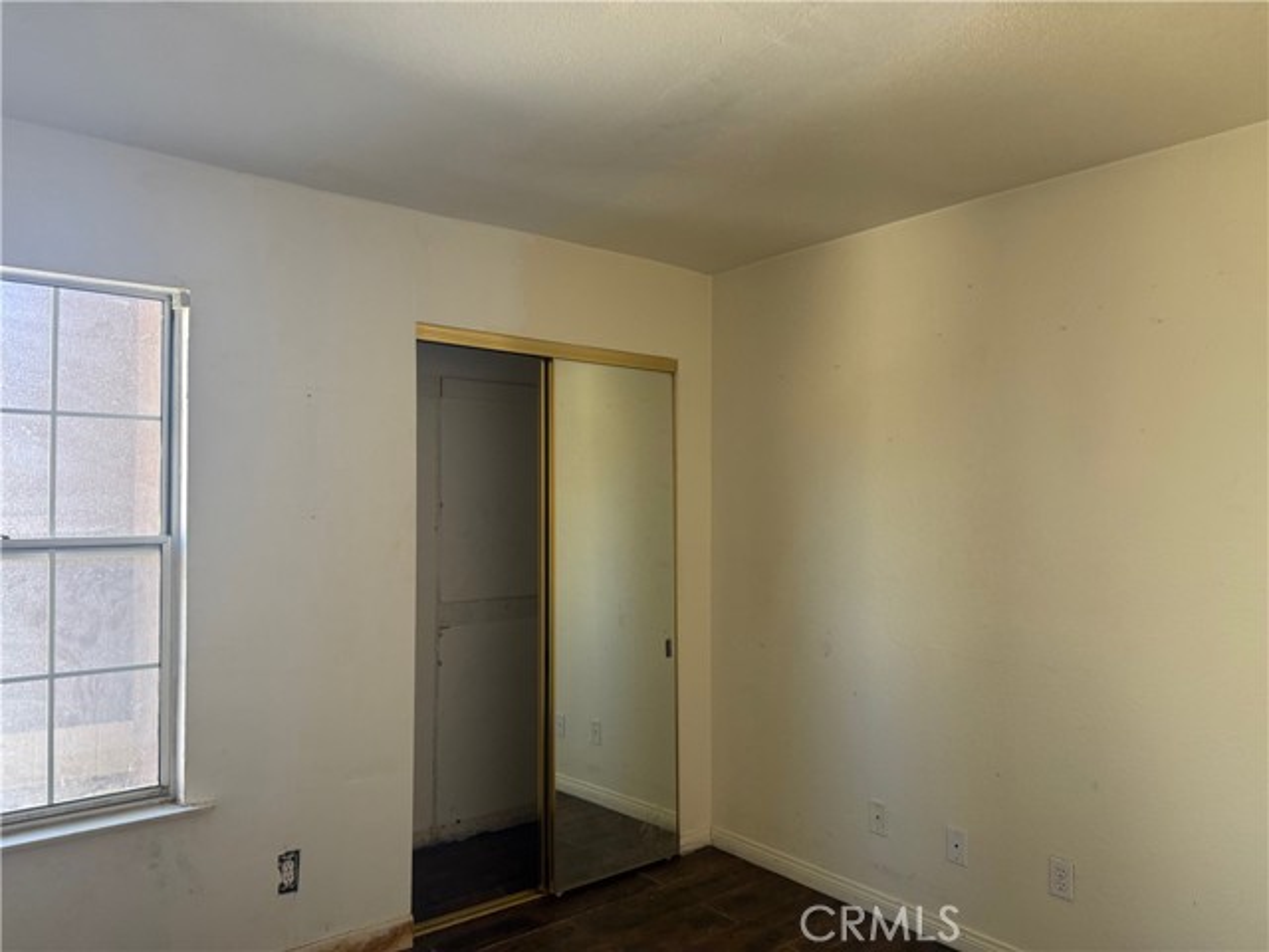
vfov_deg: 56.8
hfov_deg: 71.6
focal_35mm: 24
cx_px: 634
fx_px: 880
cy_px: 476
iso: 200
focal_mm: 6.76
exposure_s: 1/89
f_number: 1.78
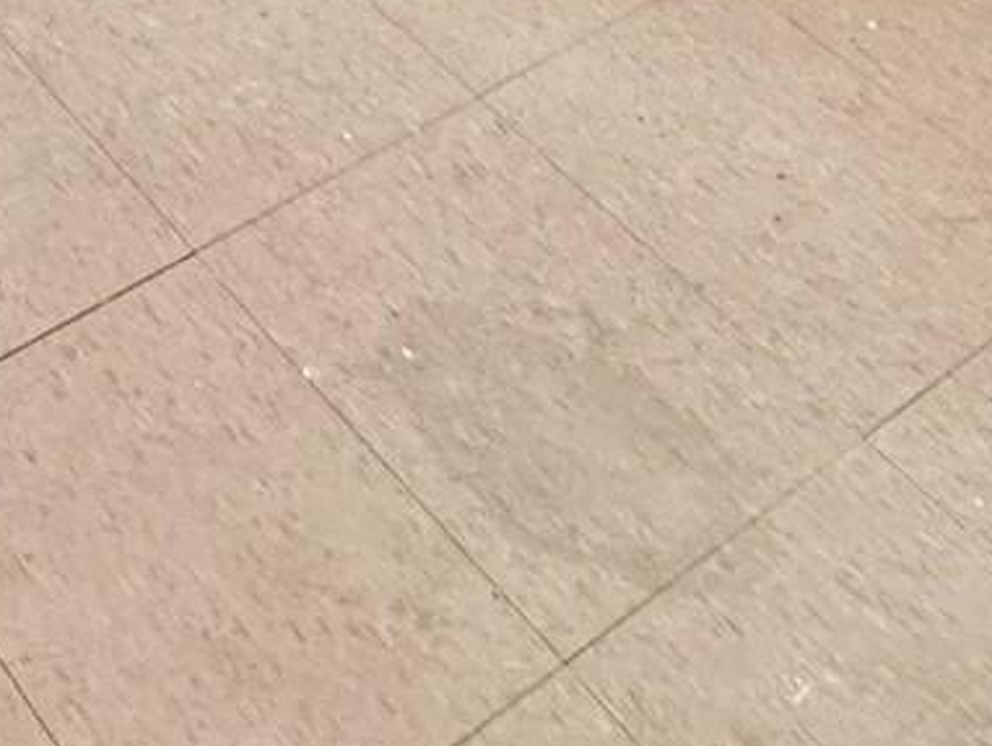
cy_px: -1193
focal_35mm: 75
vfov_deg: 13.0
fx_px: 2151
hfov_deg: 22.0
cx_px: -449
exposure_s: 1/60
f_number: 2.2
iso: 250
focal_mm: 2.22
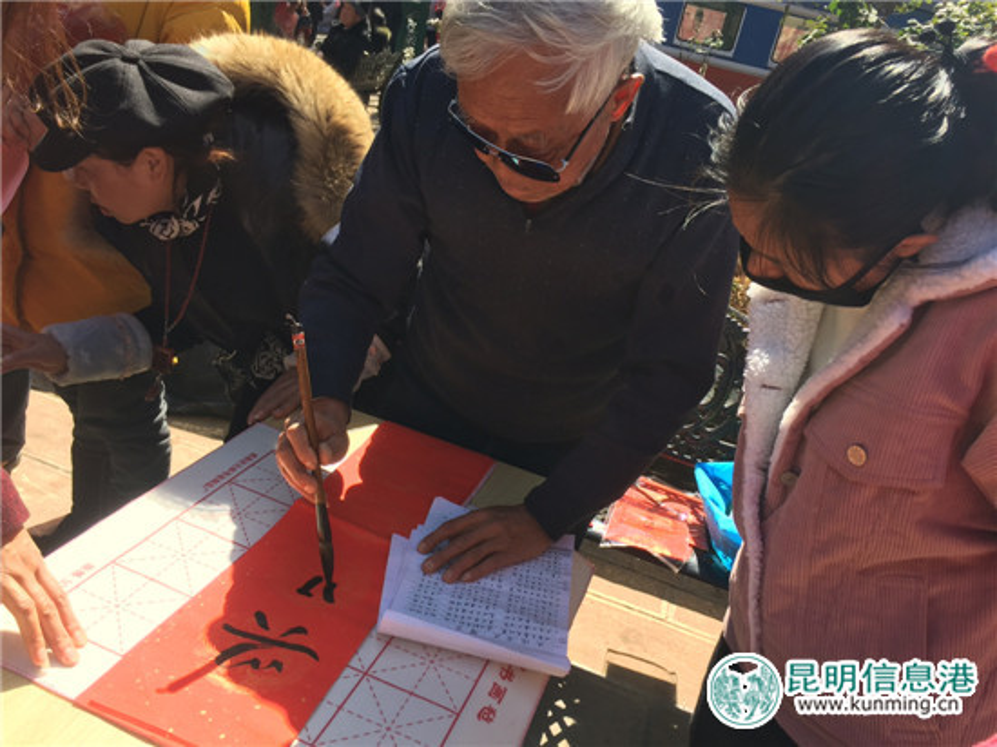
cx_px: 498
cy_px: 374
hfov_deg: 61.7
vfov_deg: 48.2
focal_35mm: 29
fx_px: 835
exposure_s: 1/732
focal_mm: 4.15
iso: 32
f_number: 2.2
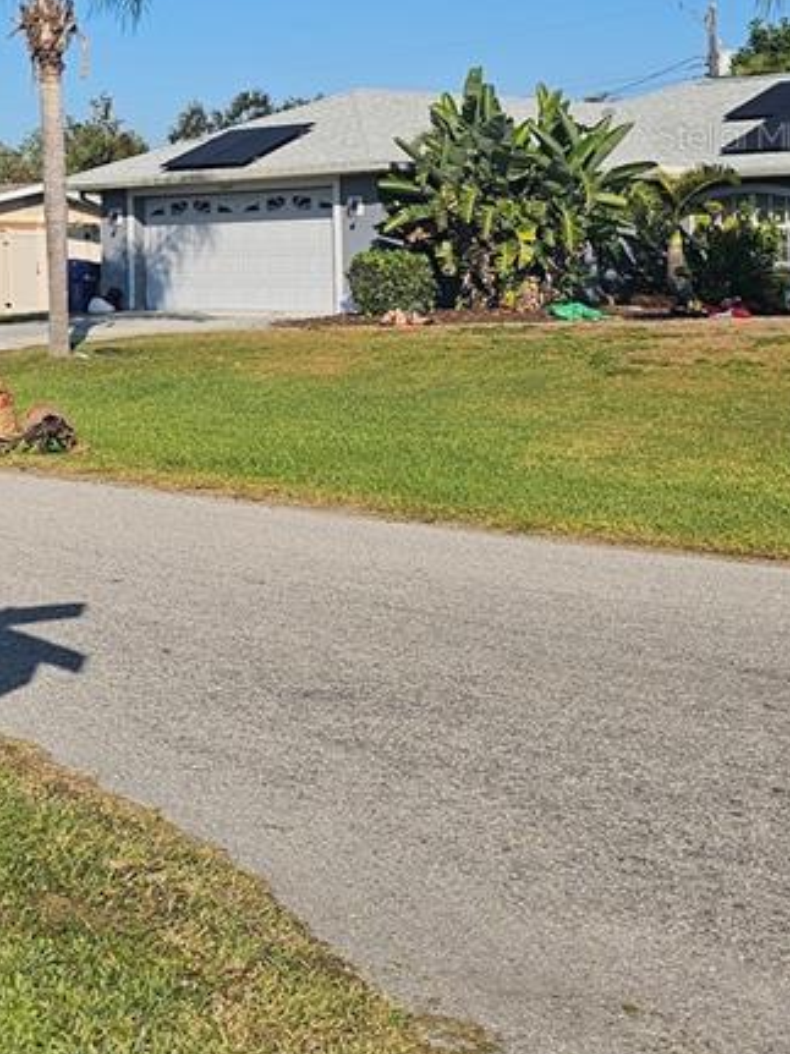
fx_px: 1948
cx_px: -271
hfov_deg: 20.6
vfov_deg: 29.2
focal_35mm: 64
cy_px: 135
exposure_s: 1/1550
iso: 12
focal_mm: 6.3
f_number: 1.7
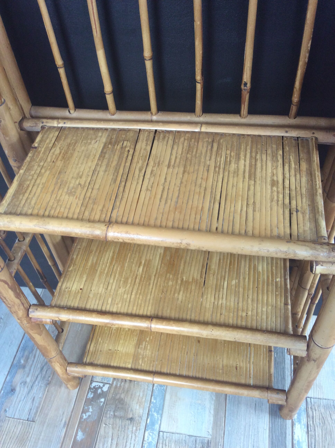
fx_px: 414
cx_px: 168
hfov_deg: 44.1
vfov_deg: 56.9
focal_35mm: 32
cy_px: 224
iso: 64
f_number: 2.4
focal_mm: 3.3
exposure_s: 1/25
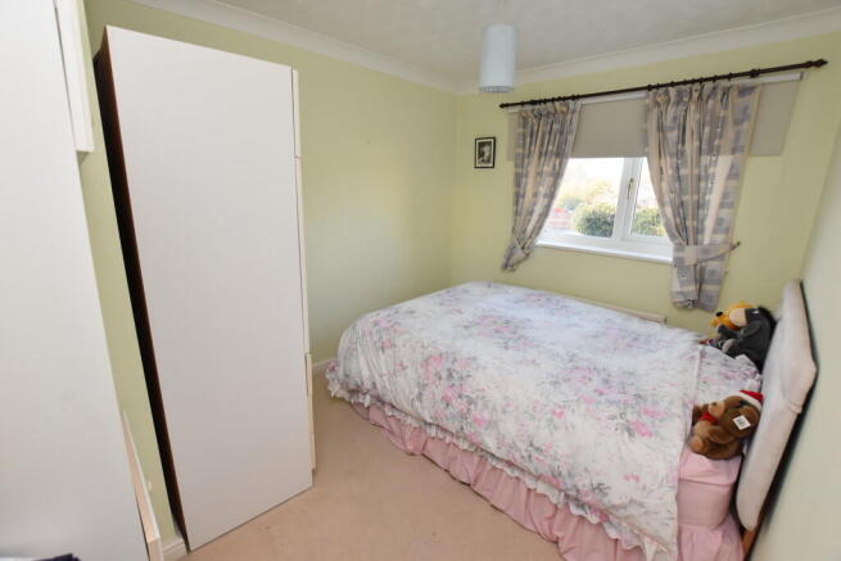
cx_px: 420
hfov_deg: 100.4
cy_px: 280
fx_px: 350
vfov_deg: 77.4
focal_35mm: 15
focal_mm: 10
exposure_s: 1/100
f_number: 5
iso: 800
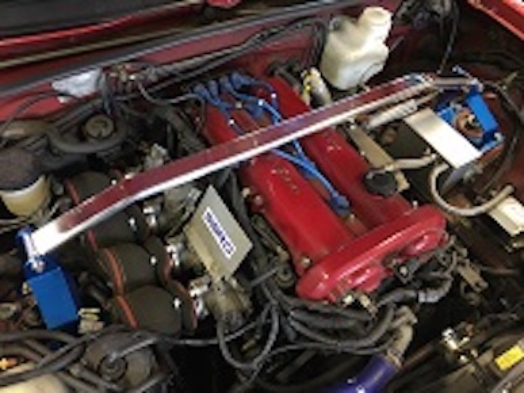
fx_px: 439
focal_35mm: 29
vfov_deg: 48.2
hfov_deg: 61.7
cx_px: 262
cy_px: 196
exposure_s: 1/8
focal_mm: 4.15
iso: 80
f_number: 2.2
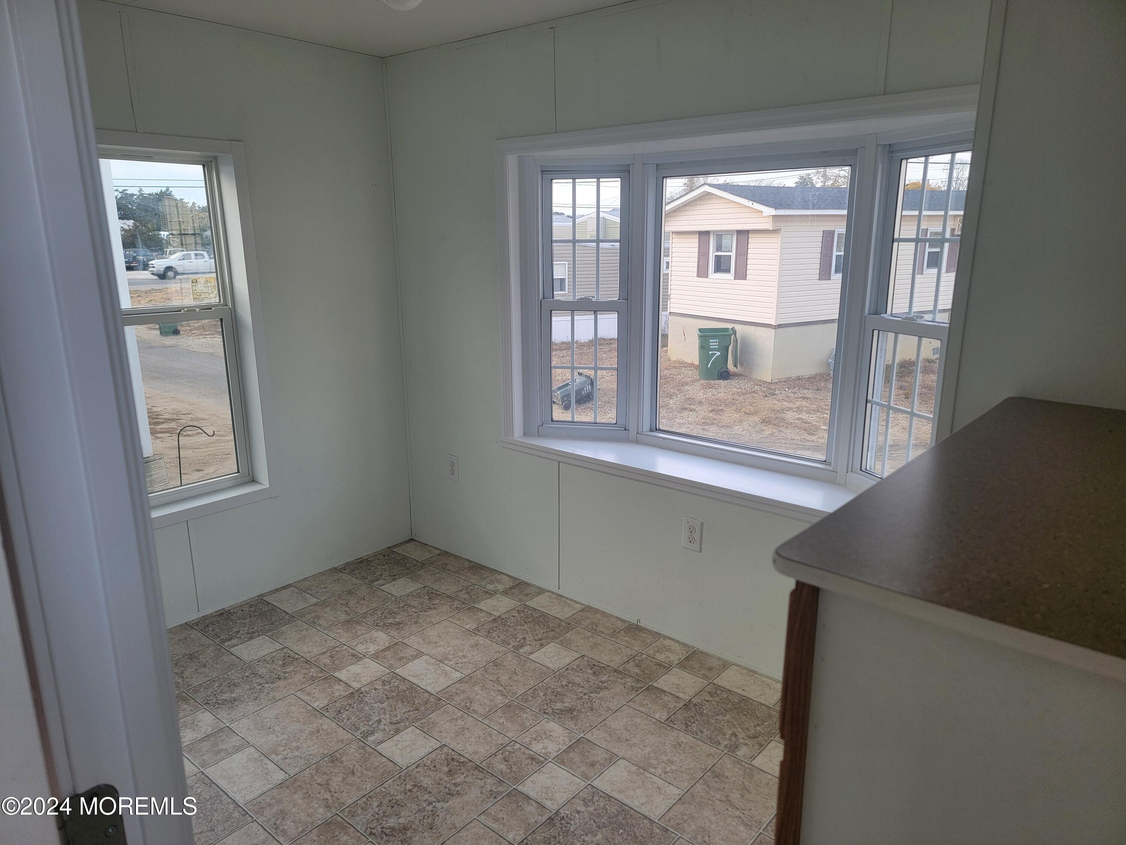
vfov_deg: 56.8
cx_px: 563
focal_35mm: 24
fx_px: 781
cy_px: 422
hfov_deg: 71.6
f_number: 1.8
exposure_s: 1/120
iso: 32
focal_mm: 6.7
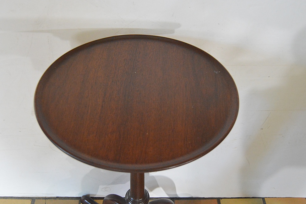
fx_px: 340
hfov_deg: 48.4
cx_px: 152
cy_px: 102
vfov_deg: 33.4
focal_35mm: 40
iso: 3200
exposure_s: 1/60
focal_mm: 26
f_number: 4
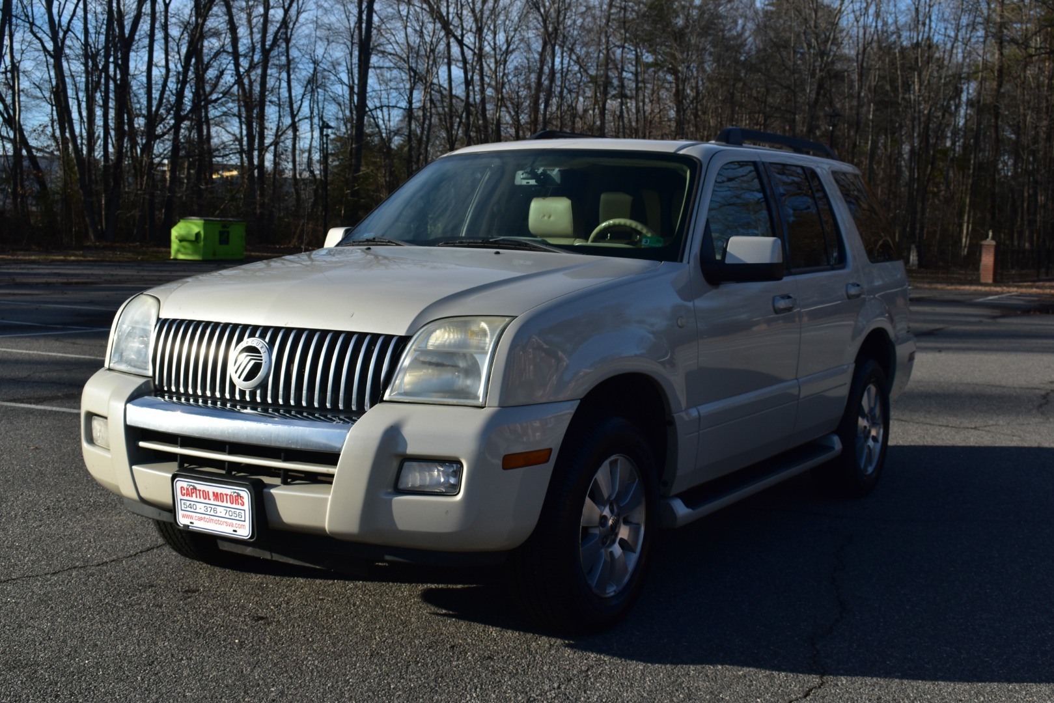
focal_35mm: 45
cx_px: 527
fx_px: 1318
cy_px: 352
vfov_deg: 29.9
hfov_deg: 43.6
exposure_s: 1/500
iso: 280
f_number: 11
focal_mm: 30
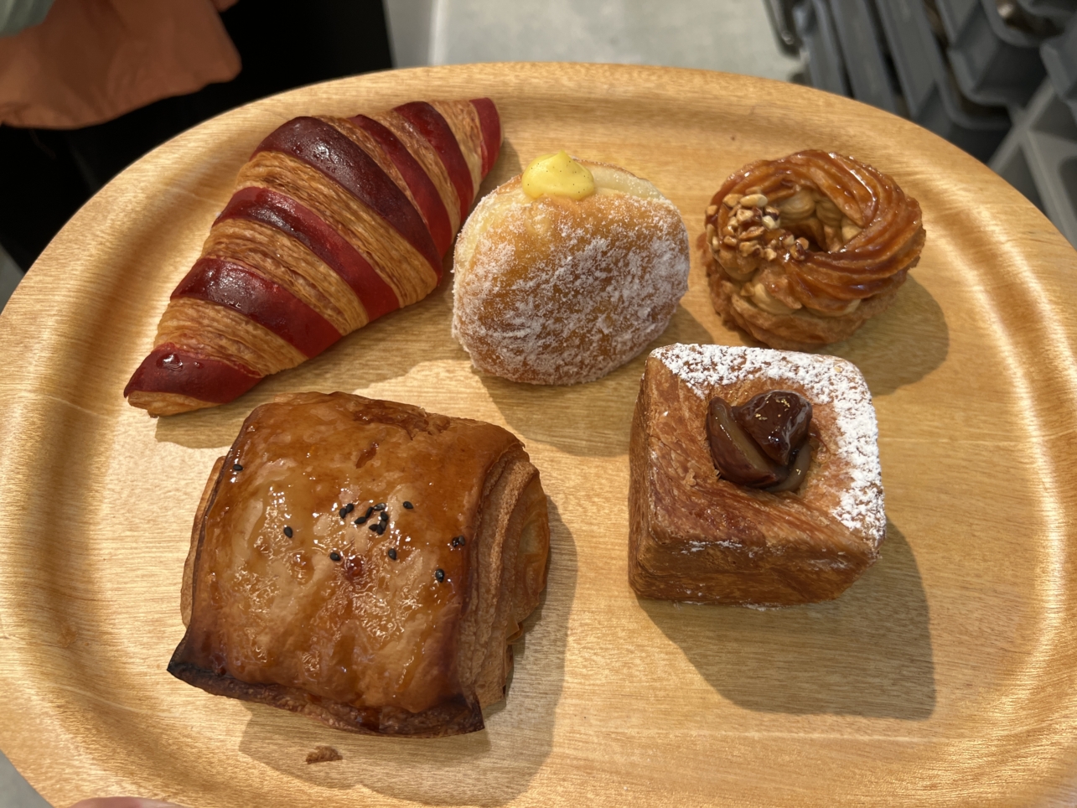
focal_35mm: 26
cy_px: 404
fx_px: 809
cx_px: 538
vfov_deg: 53.1
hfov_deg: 67.3
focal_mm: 5.7
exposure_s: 1/100
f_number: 1.5
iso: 100
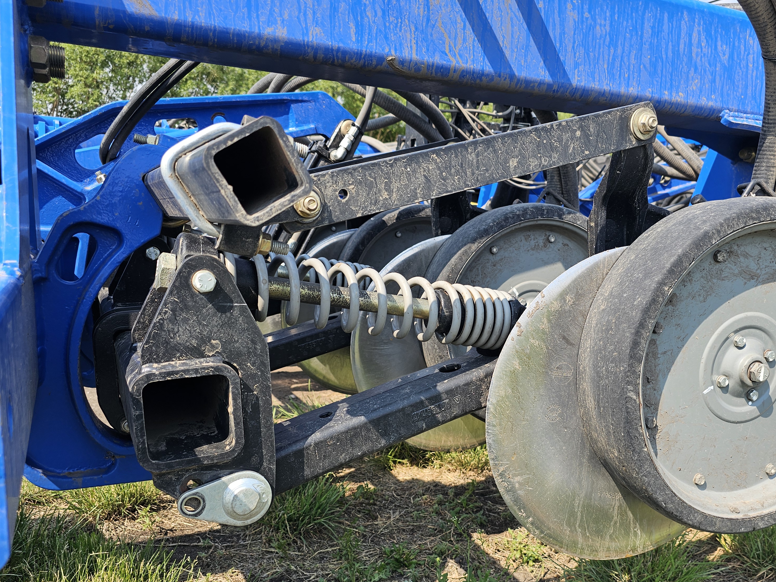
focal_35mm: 31
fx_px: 695
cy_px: 361
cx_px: 454
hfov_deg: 58.0
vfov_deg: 45.1
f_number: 1.7
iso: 10
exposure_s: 1/341
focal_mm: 6.3
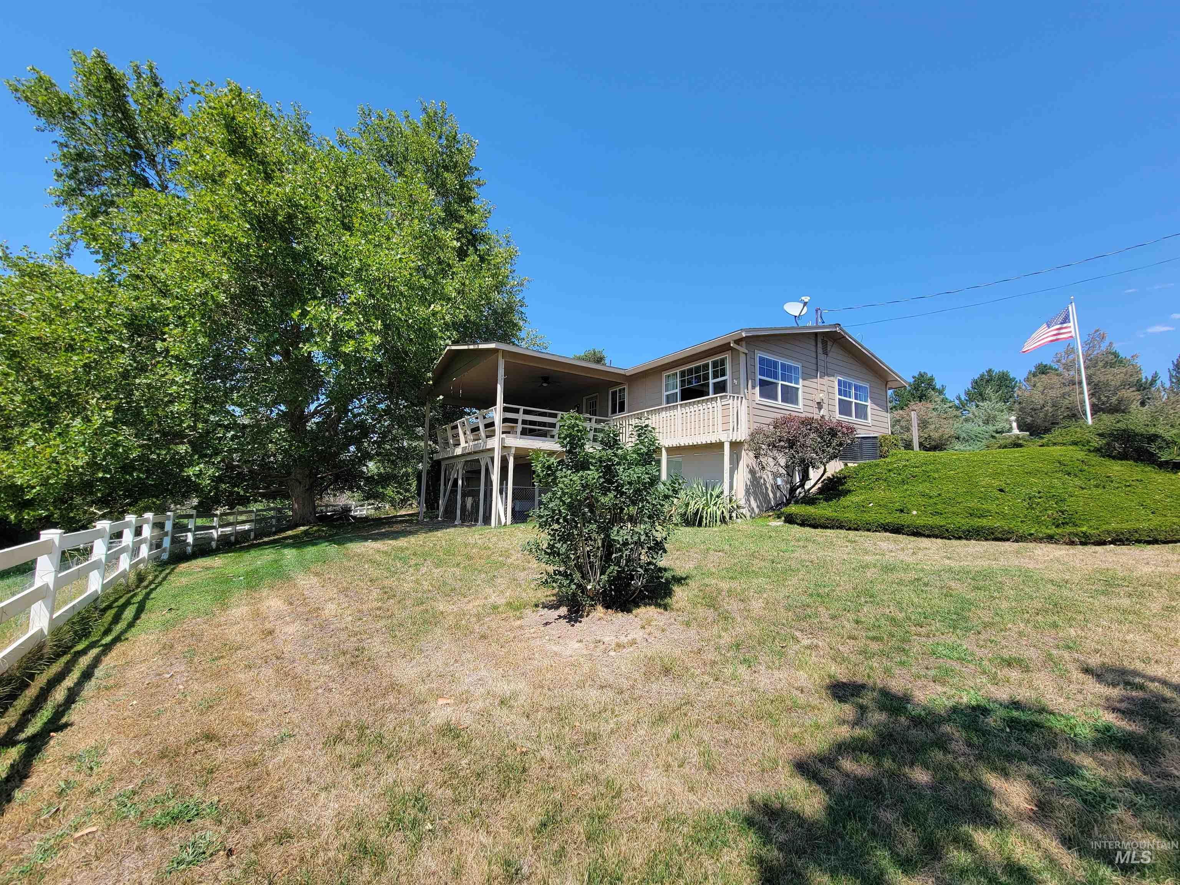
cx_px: 590
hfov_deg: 106.2
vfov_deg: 89.9
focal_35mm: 13
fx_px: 443
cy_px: 442
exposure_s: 1/1044
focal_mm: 2.2
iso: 50
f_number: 2.2
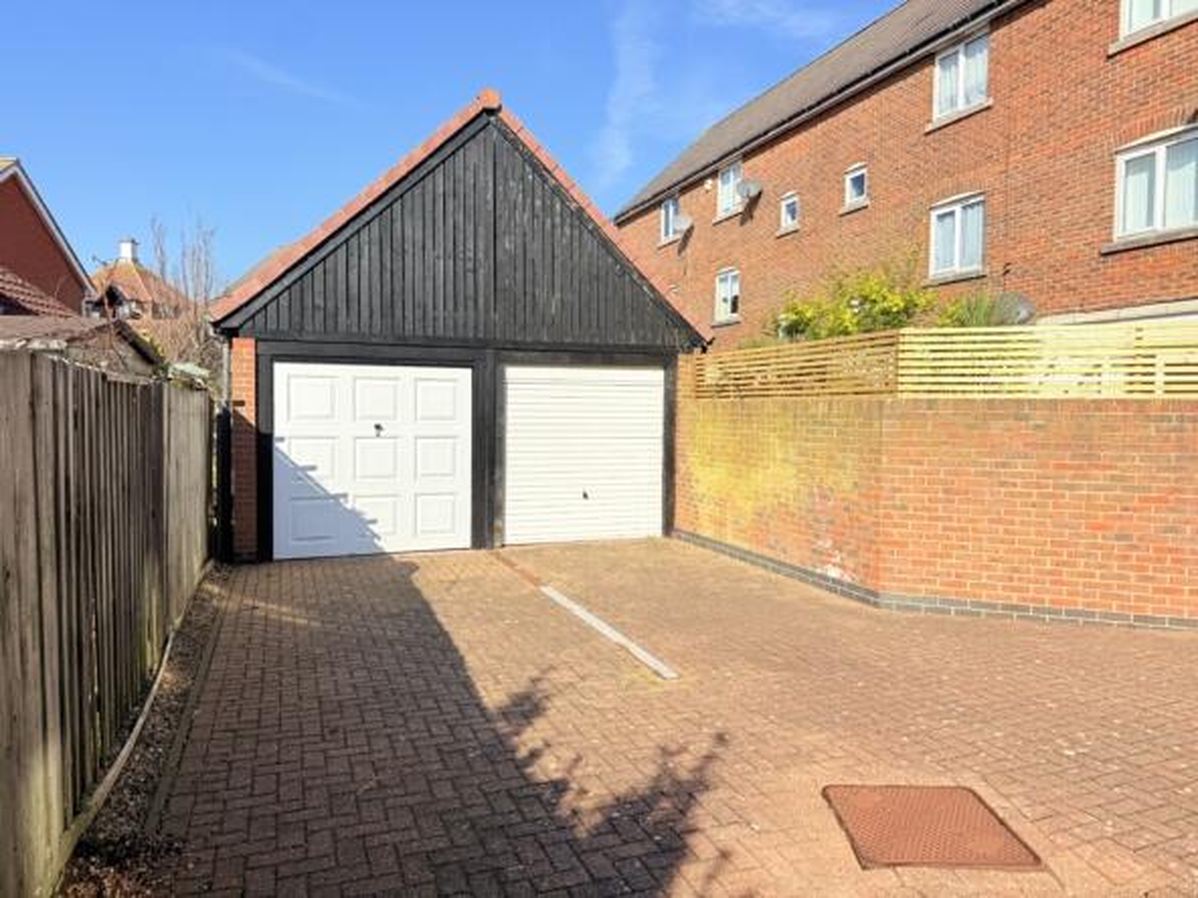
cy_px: 449
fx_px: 831
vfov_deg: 56.8
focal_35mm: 24
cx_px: 599
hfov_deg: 71.6
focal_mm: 6.76
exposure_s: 1/5714
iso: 80
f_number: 1.78
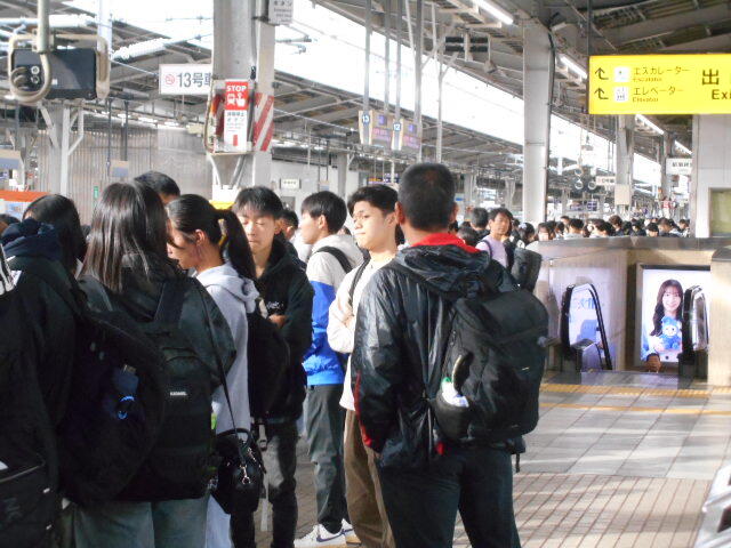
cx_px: 366
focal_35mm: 76
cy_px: 274
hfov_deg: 25.7
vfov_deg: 19.4
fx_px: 1605
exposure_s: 1/80
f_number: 5.8
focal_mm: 13.5
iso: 800
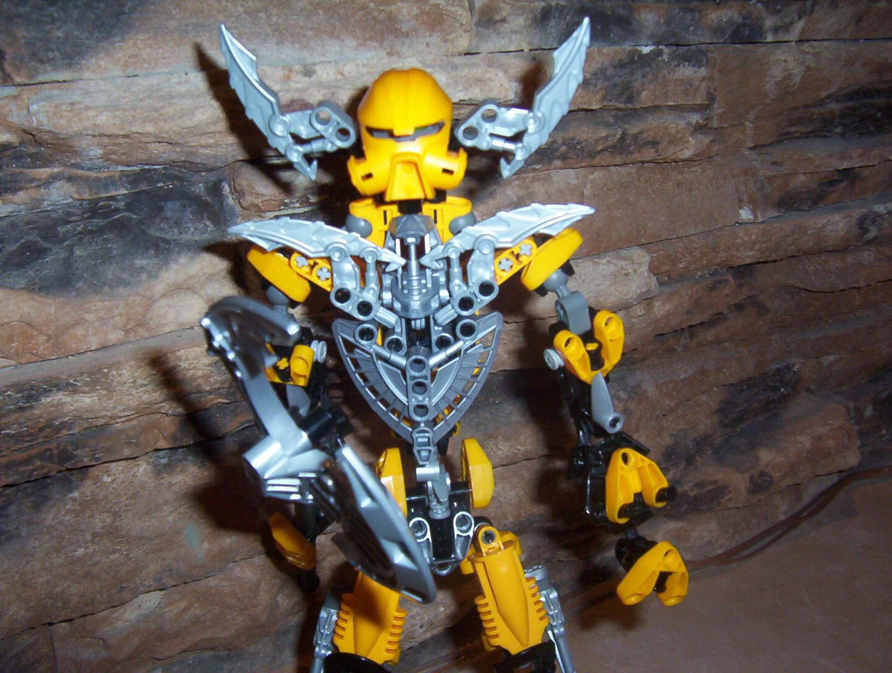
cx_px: 446
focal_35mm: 36
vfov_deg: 39.8
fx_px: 930
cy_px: 336
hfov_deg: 51.2
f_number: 2.76
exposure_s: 1/30
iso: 140
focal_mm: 5.54
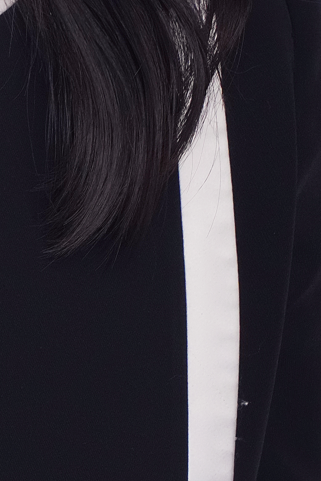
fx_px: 5538
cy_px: -150
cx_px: -273
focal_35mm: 414
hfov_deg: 3.3
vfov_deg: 5.0
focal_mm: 100
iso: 1250
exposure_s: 1/125
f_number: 13
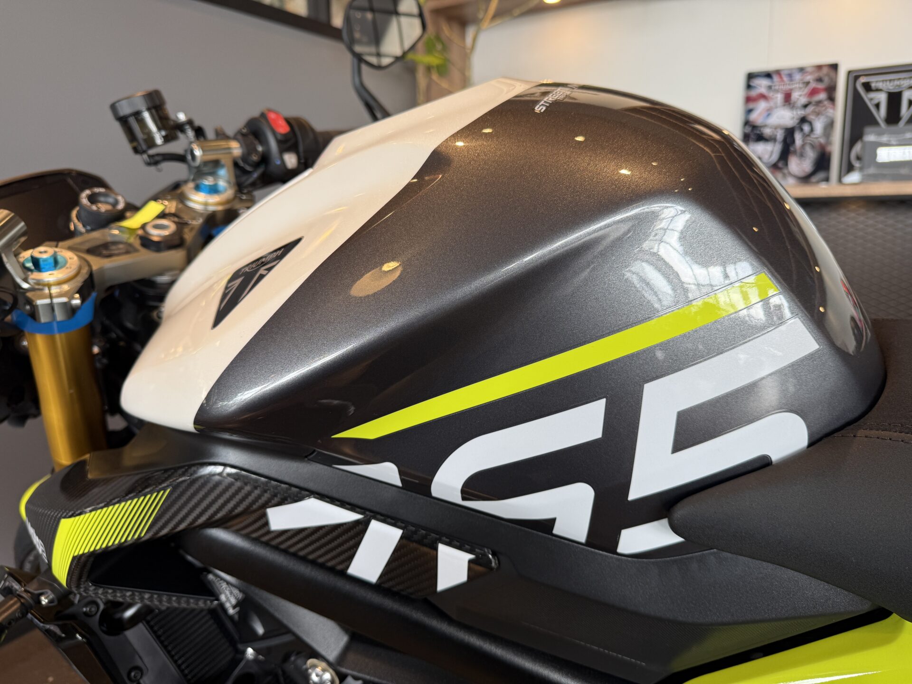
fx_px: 632
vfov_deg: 56.8
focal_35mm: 24
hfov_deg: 71.6
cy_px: 342
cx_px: 456
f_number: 1.78
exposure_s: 1/121
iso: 64
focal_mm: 6.76
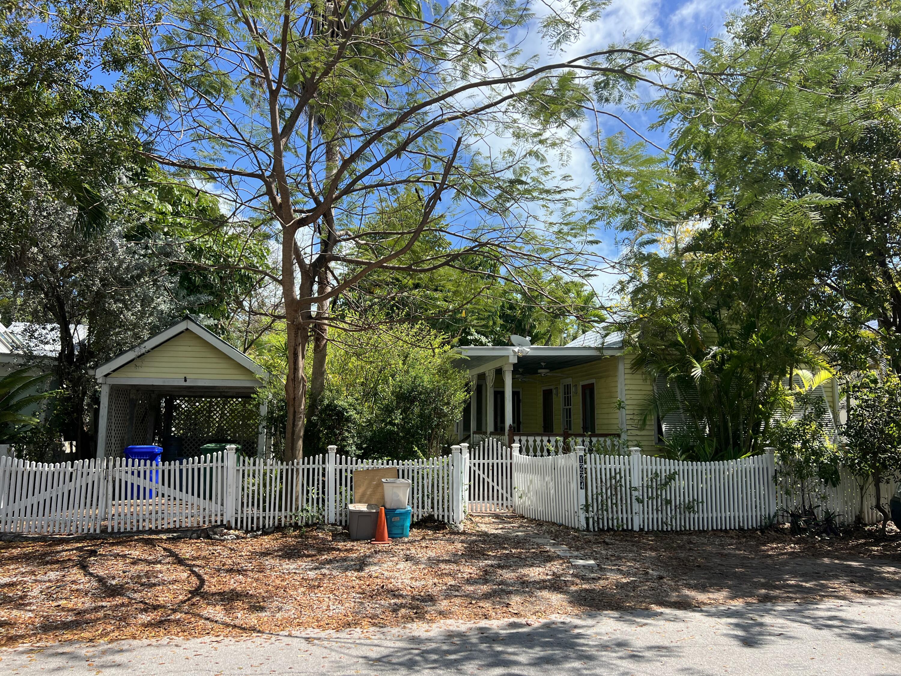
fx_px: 677
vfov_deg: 53.1
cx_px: 450
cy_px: 338
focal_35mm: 26
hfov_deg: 67.3
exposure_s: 1/2208
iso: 50
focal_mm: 5.7
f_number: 1.5
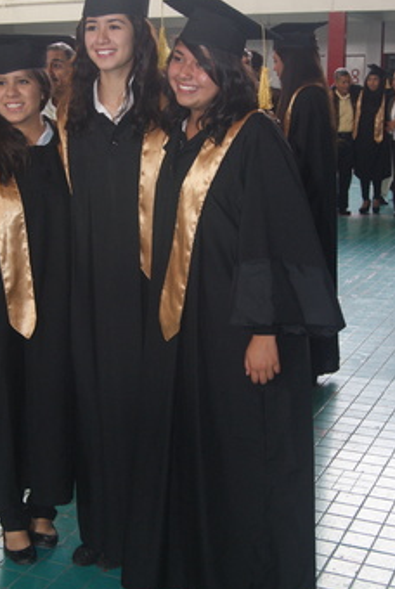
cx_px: 133
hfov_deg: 24.6
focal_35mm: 55
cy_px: 281
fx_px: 901
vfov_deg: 36.2
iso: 400
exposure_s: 1/60
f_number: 5.6
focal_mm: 26
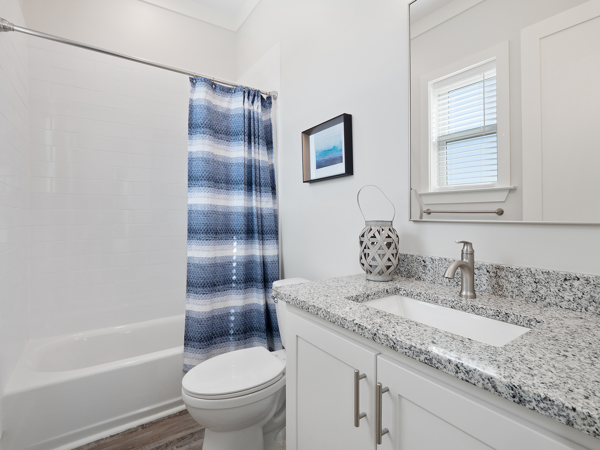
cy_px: 225
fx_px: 312
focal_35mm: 18
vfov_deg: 71.6
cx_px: 300
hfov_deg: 87.8
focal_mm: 9
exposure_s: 1/40
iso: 200
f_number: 5.6
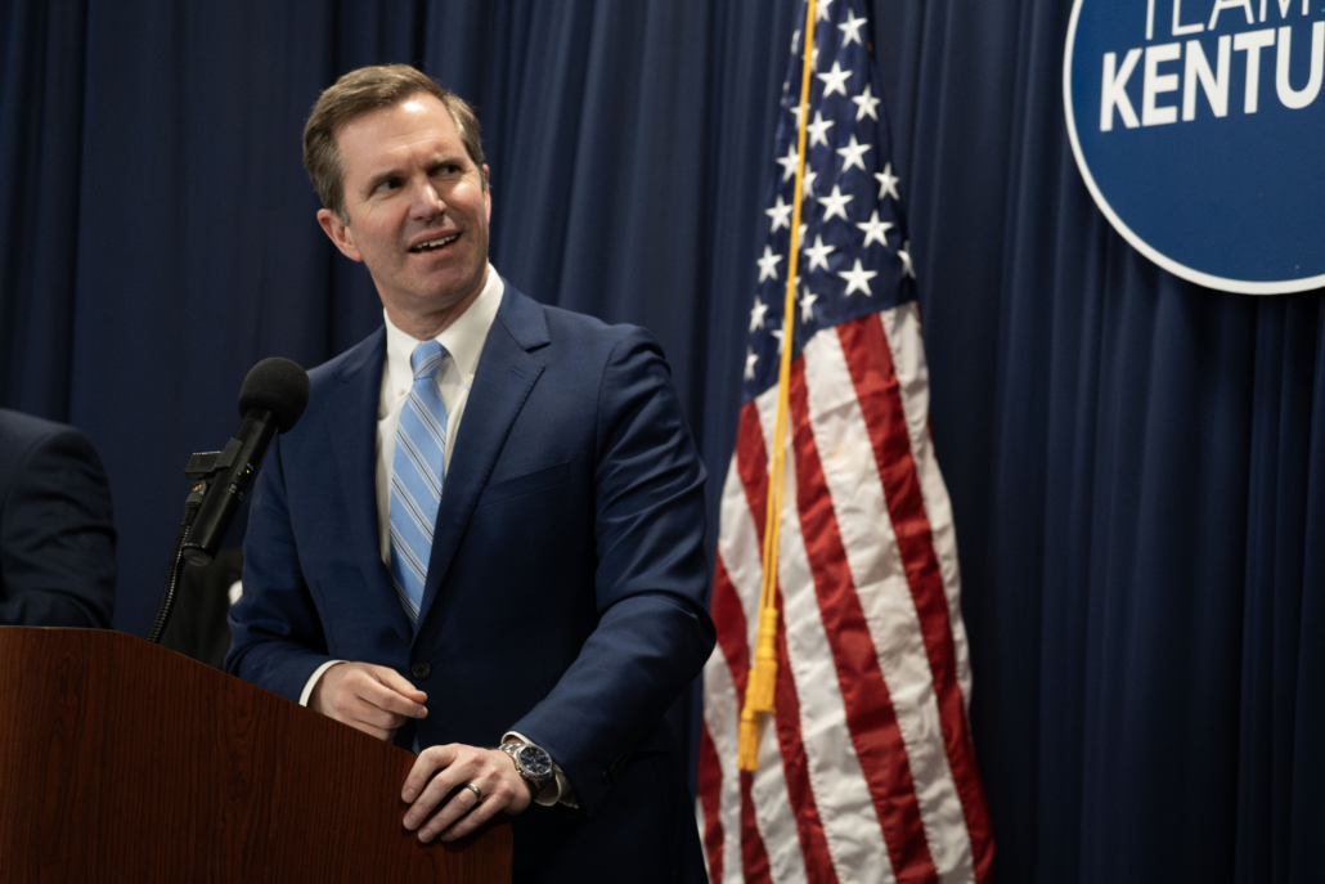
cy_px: 442
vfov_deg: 12.8
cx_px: 662
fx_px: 3938
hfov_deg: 19.1
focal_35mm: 107
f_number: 5
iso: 6400
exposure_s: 1/160
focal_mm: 107
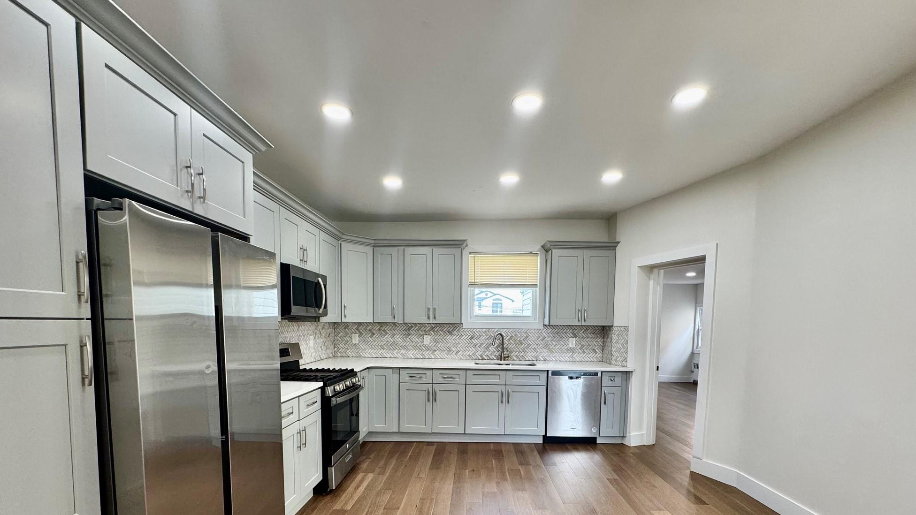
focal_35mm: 16
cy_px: 349
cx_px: 462
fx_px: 389
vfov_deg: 65.1
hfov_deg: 99.4
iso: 160
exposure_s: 1/120
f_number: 2.2
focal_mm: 2.22
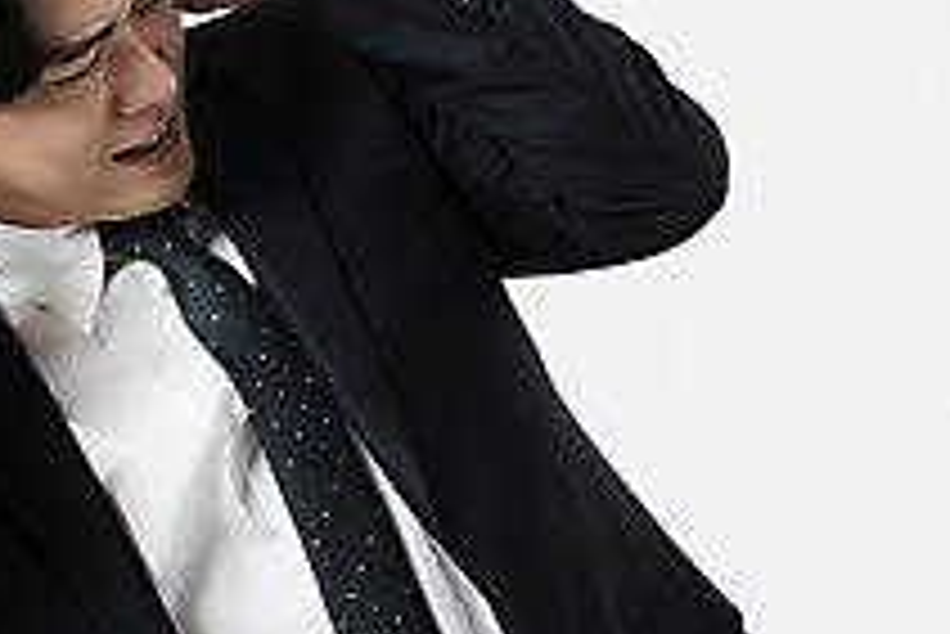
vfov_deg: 5.4
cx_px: 961
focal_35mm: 256
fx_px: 6760
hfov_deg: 8.0
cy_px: 391
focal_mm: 90
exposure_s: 1/125
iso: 64
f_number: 8
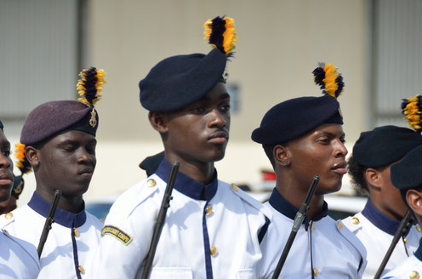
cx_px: 169
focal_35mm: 423
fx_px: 4946
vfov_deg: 3.2
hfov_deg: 4.9
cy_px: 189
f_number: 5.6
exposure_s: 1/400
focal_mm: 200
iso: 100
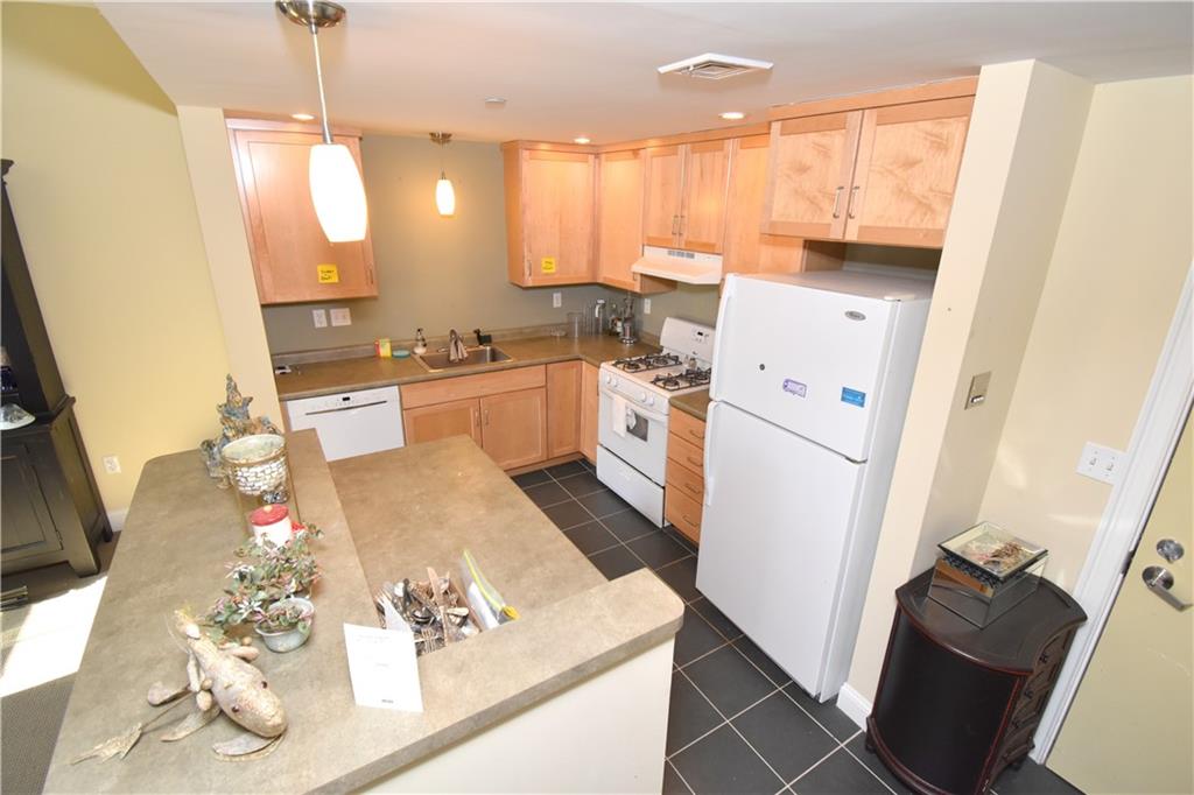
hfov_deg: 100.4
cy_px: 398
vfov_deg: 77.3
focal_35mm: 15
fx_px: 497
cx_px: 597
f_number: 5.6
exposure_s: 1/125
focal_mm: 10
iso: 800
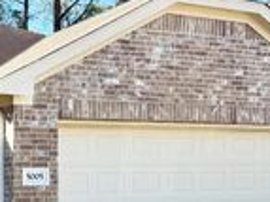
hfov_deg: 22.2
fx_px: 655
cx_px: -15
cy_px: 195
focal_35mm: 84
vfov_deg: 17.2
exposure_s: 1/780
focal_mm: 6.76
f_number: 1.78
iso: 80
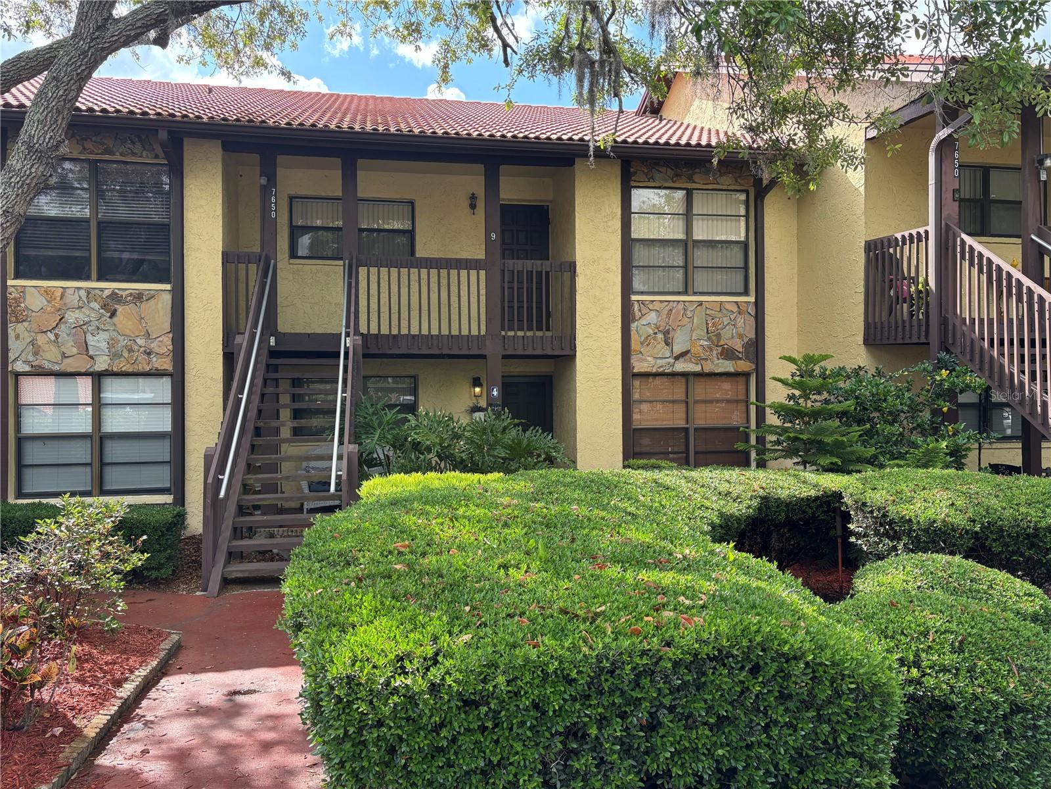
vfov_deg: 53.1
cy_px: 394
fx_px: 789
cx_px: 526
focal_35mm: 26
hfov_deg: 67.3
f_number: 1.6
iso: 50
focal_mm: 5.96
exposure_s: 1/510
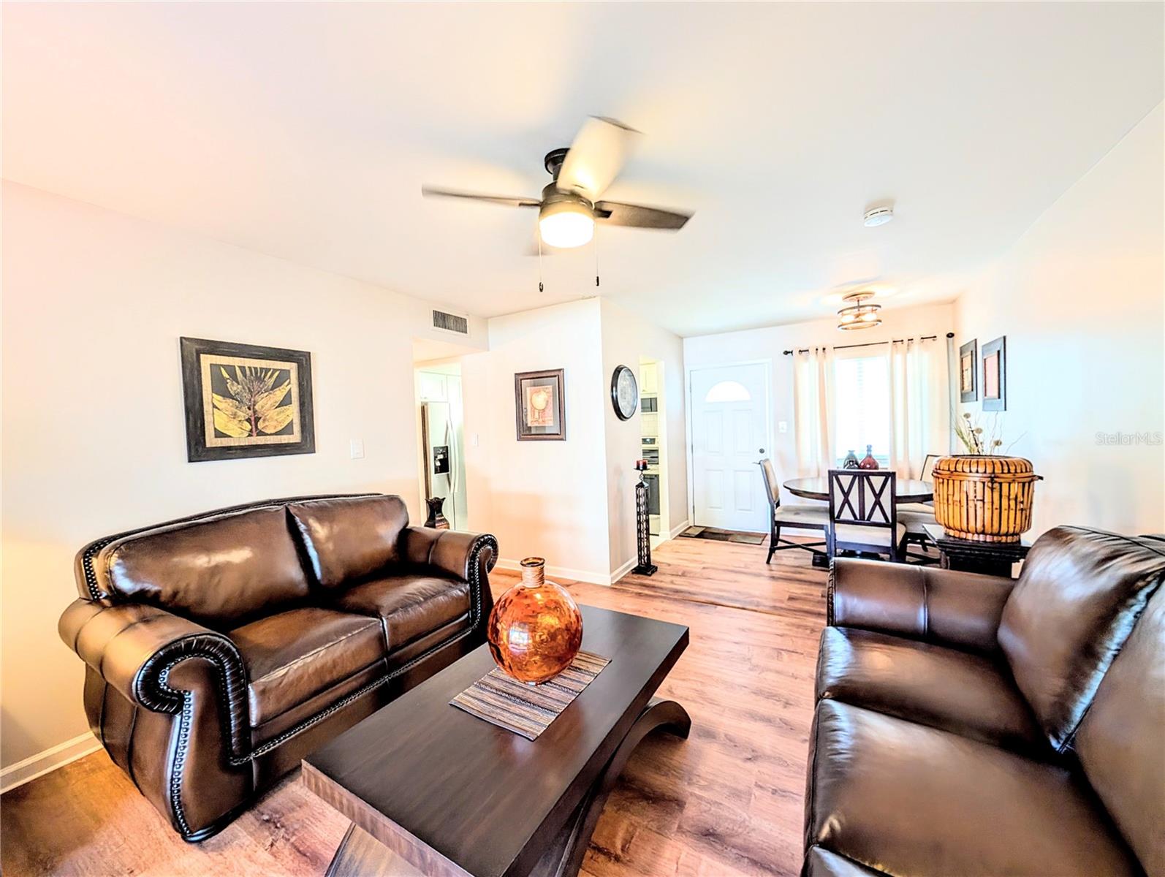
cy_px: 438
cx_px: 582
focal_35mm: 12
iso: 145
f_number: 1.7
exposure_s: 1/60
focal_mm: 2.02
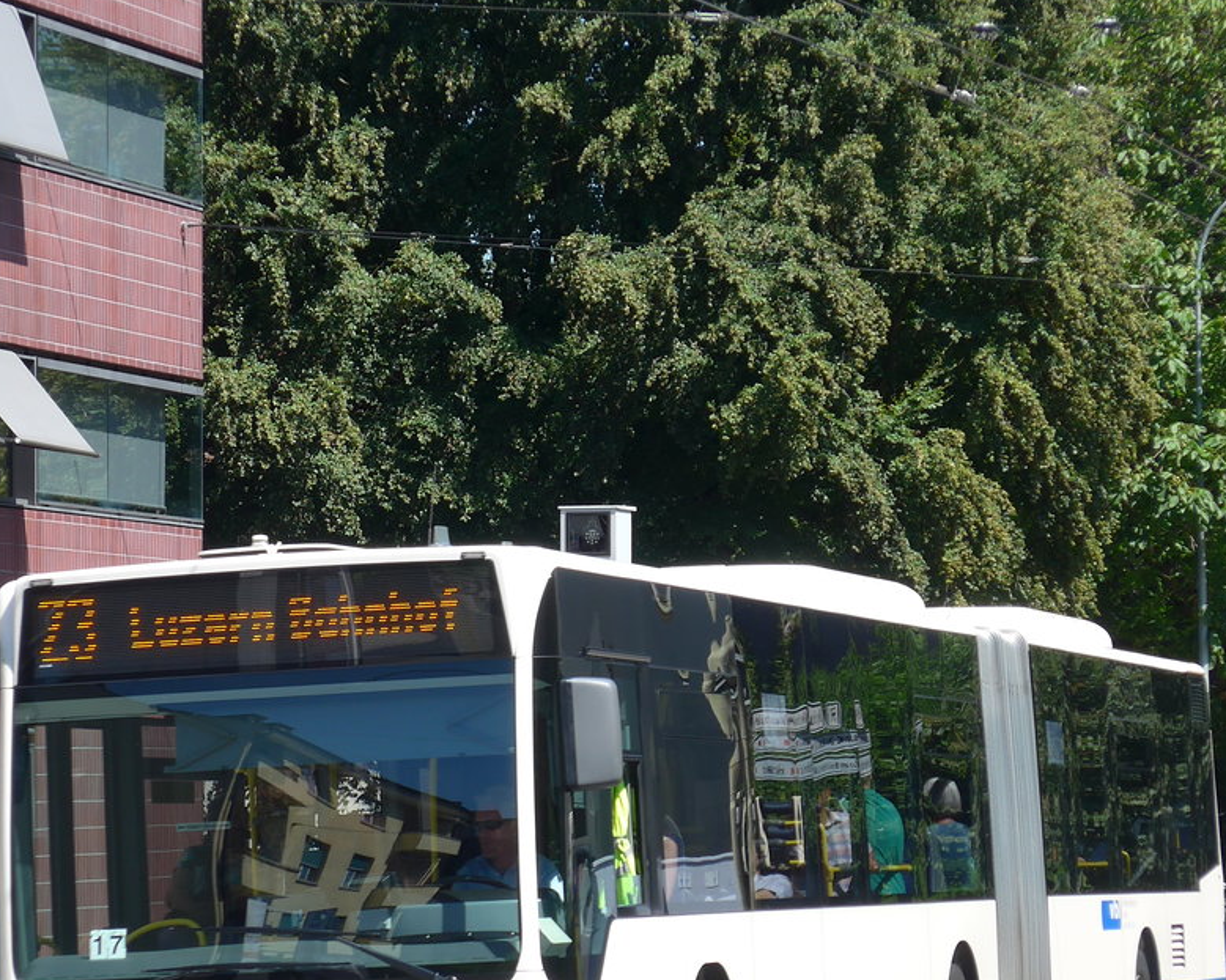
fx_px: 6385
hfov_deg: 11.0
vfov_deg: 8.8
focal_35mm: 176
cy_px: 610
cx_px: 516
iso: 80
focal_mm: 22.9
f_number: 5
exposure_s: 1/250
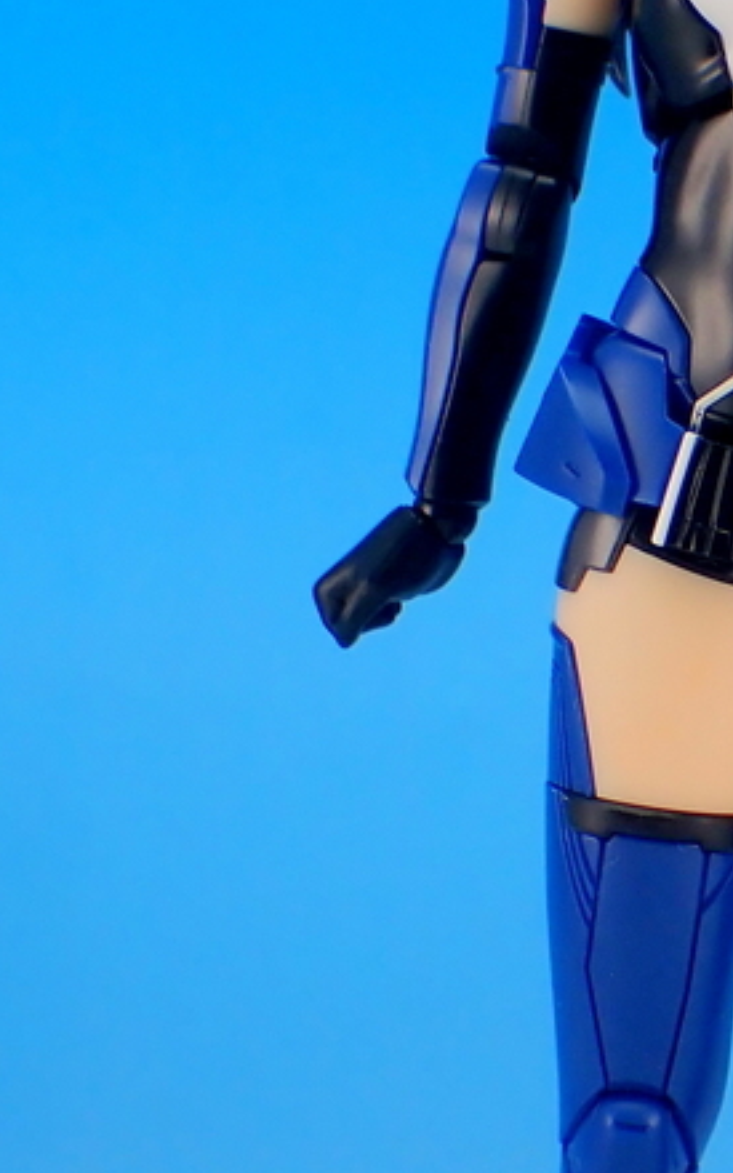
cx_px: 808
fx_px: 6073
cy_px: 624
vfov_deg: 11.0
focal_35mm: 190
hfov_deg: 6.9
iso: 100
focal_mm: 13.65
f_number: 4.1
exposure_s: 1/25
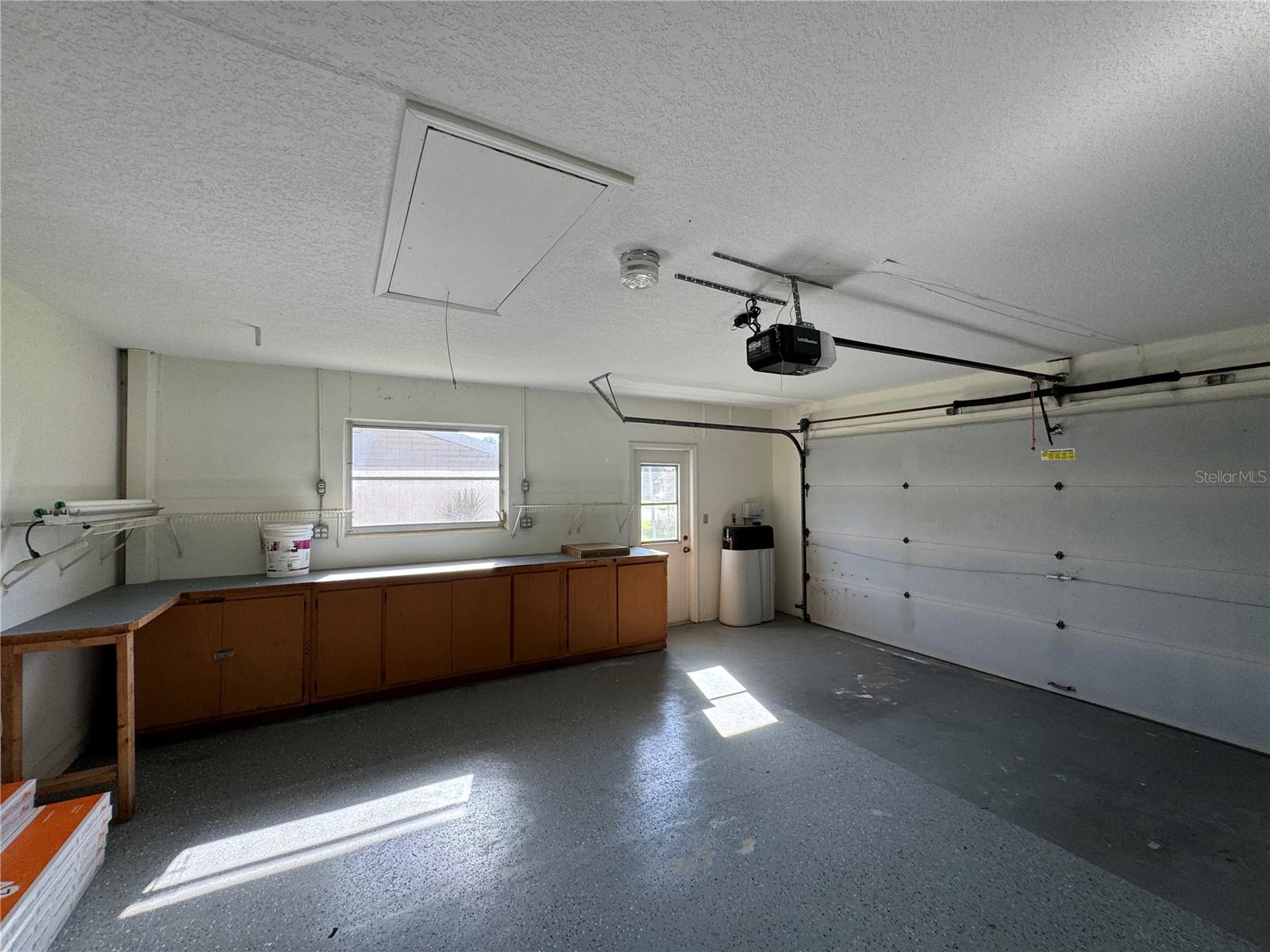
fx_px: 514
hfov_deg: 102.1
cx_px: 635
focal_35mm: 14
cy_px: 476
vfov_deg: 85.7
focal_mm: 2.22
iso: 80
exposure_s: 1/99
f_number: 2.2
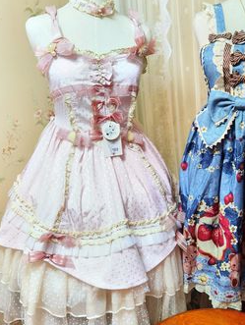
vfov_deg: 48.9
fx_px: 358
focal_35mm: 38
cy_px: 162
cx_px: 158
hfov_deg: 37.5
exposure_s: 1/50
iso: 160
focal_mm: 6.71
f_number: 1.9
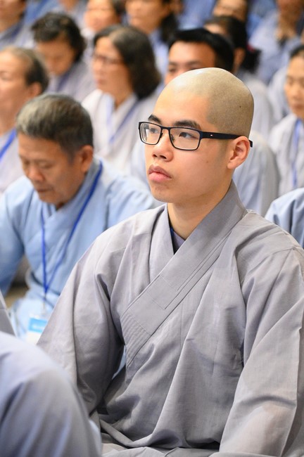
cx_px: 152
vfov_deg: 17.1
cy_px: 228
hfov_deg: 11.4
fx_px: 1523
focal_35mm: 120
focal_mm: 120
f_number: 4
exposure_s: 1/160
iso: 12800
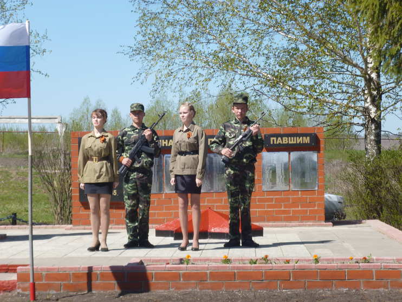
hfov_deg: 17.6
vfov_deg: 13.2
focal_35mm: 112
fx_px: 1301
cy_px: 151
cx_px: 201
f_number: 6.5
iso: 100
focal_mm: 20
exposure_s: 1/200
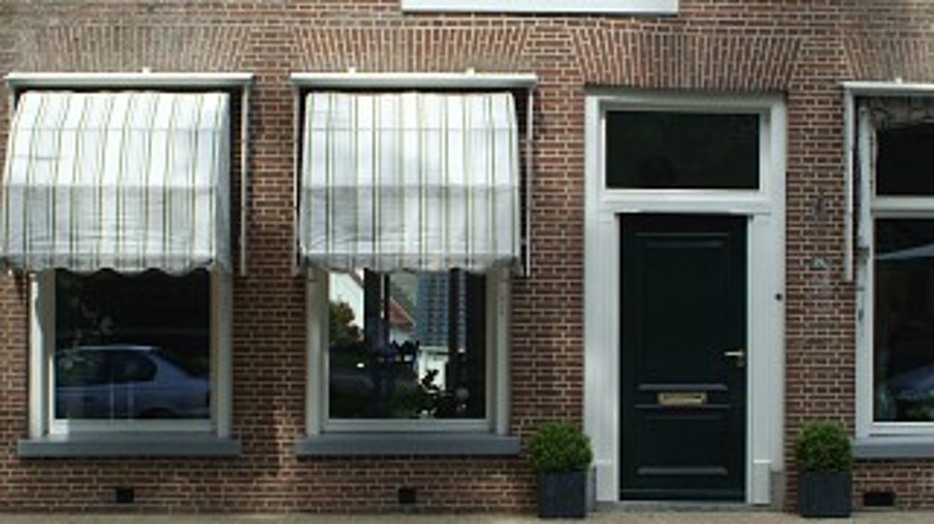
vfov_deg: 15.5
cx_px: 521
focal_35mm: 78
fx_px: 1930
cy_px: 269
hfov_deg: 27.2
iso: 400
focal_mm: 35
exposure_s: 1/350
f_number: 9.5
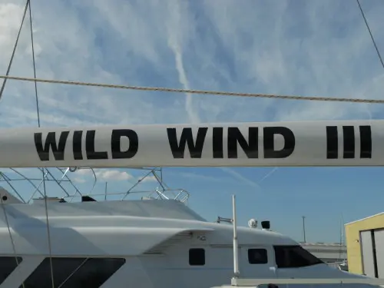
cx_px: 192
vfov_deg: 37.7
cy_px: 144
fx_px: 422
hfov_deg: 49.0
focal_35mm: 38
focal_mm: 6.9
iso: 80
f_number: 3.9
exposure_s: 1/1250
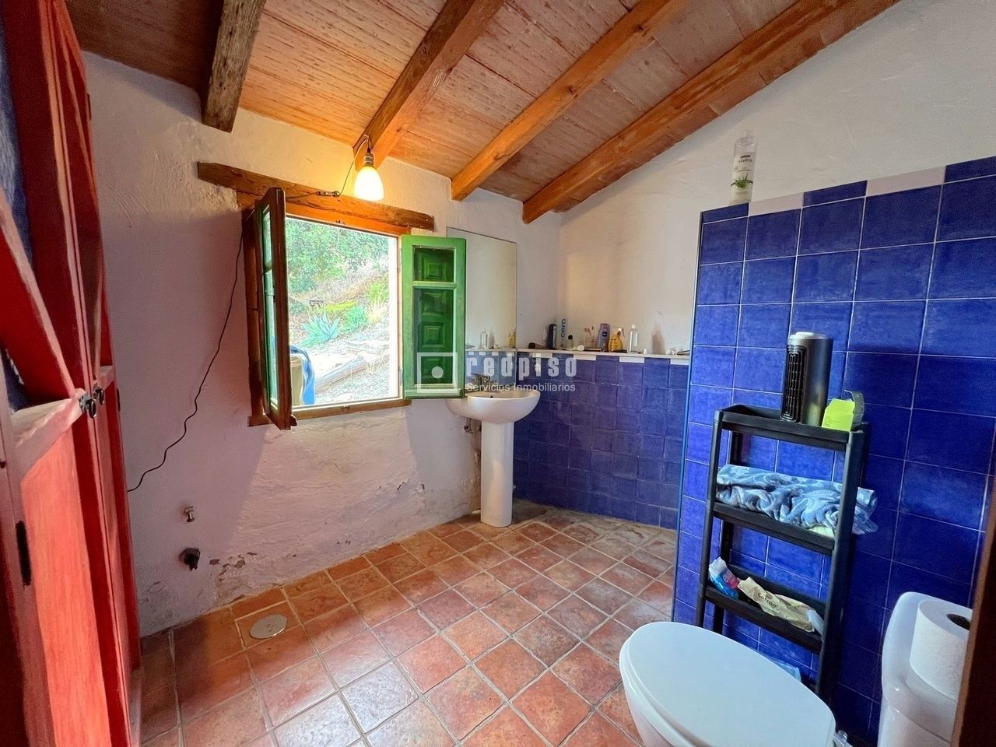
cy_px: 374
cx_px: 498
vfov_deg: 89.9
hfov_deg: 106.2
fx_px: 374
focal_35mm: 13
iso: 250
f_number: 1.8
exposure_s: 1/60
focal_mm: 1.57
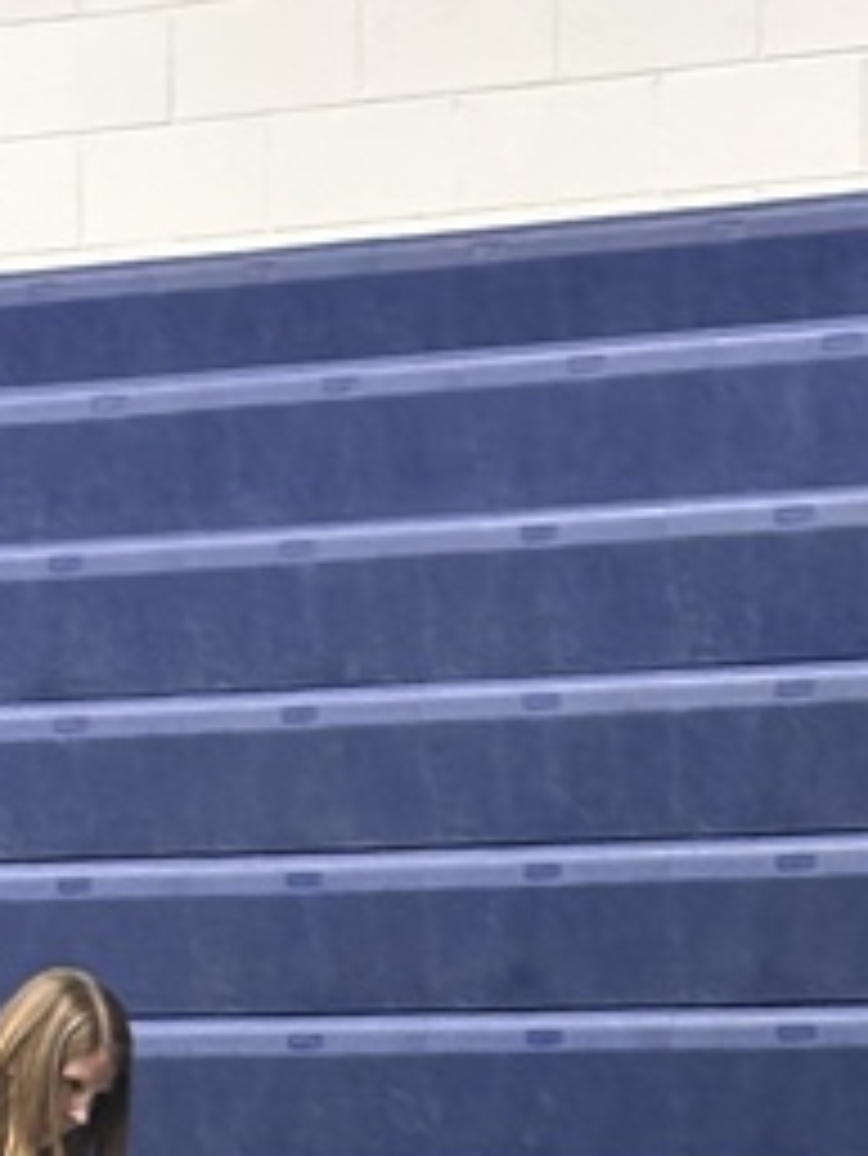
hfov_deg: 7.2
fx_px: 6915
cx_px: 76
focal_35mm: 207
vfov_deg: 9.1
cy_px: 2204
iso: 320
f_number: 1.6
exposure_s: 1/30
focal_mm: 5.96
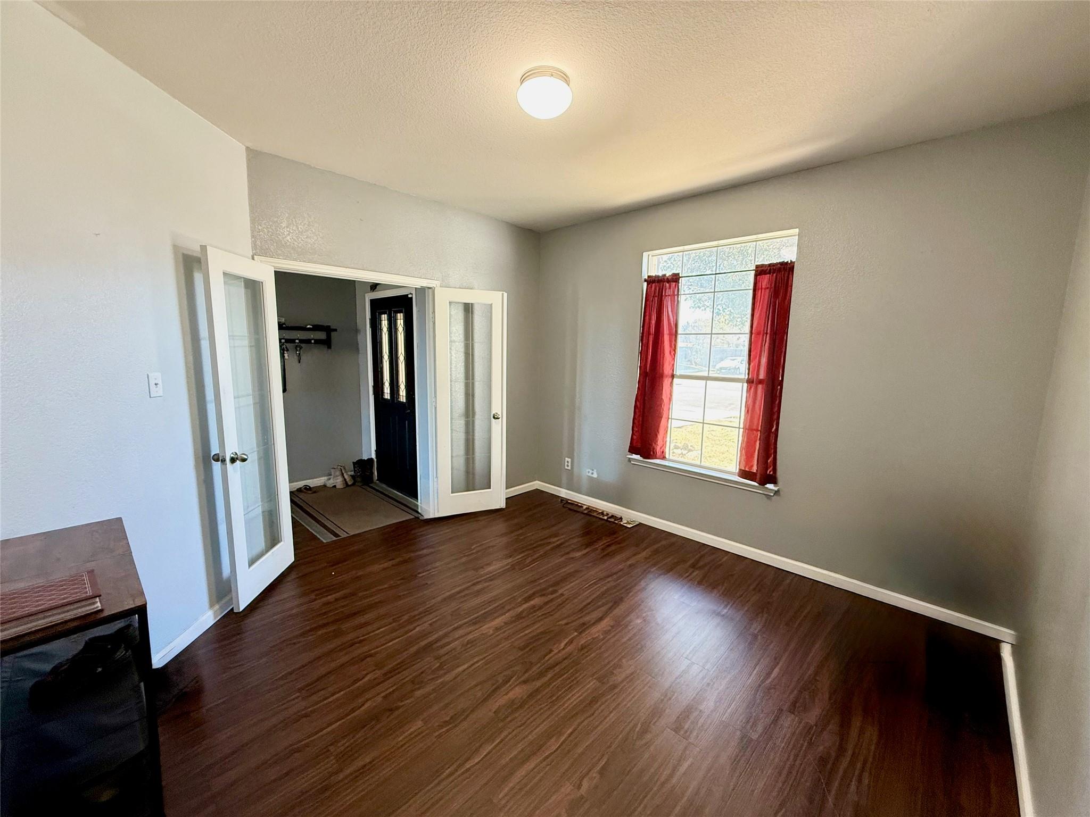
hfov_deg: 102.1
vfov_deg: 85.7
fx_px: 441
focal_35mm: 14
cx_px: 545
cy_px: 408
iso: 320
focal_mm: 2.22
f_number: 2.2
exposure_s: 1/60
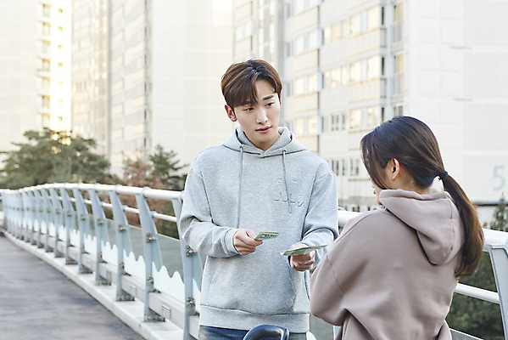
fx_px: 988
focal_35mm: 70
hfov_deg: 28.8
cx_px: 254
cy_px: 170
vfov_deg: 19.5
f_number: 5.6
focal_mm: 70
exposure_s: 1/200
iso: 400
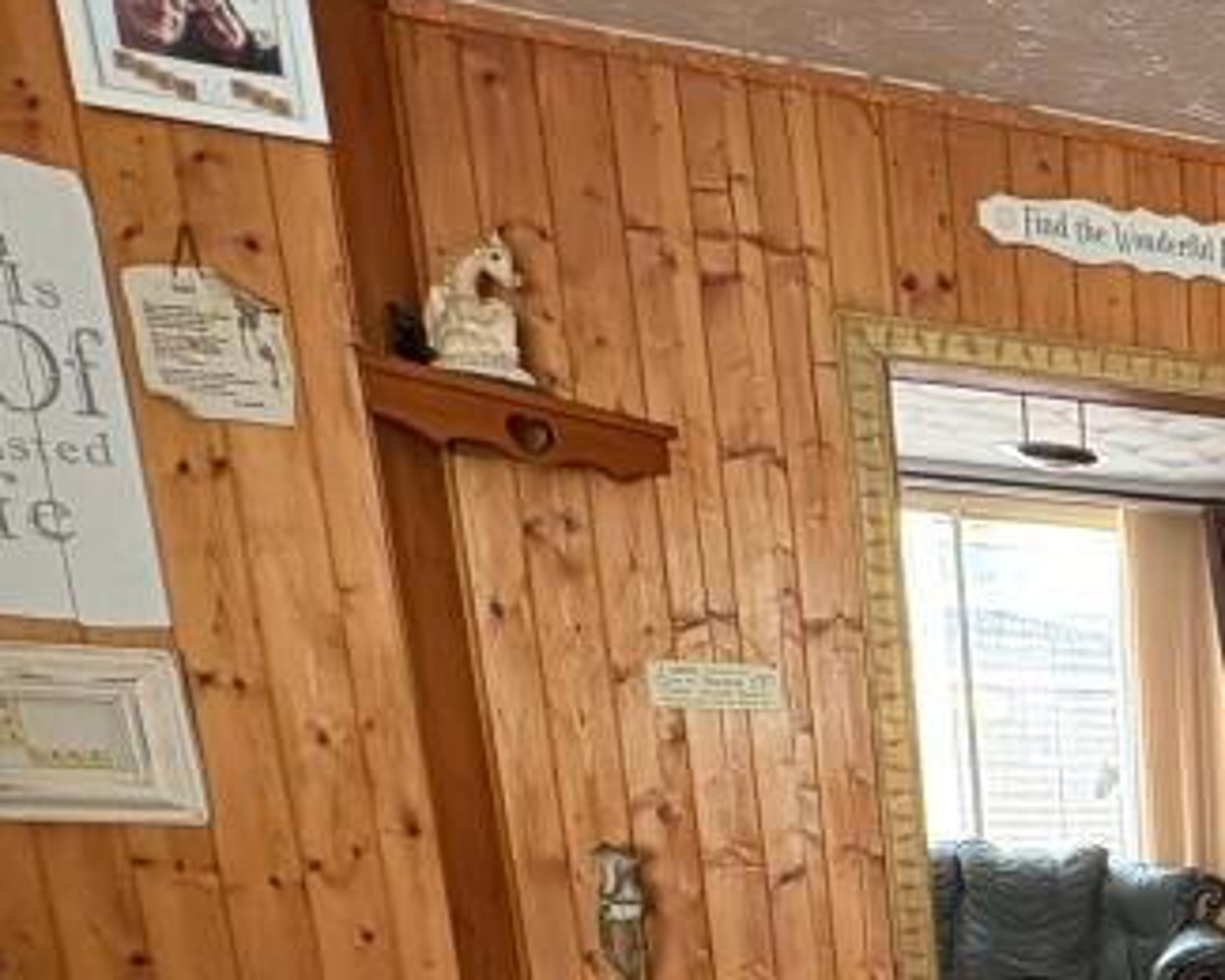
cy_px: 1131
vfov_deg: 30.4
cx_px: 1711
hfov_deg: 30.3
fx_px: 1559
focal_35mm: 43
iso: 250
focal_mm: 2.22
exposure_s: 1/65
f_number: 2.2
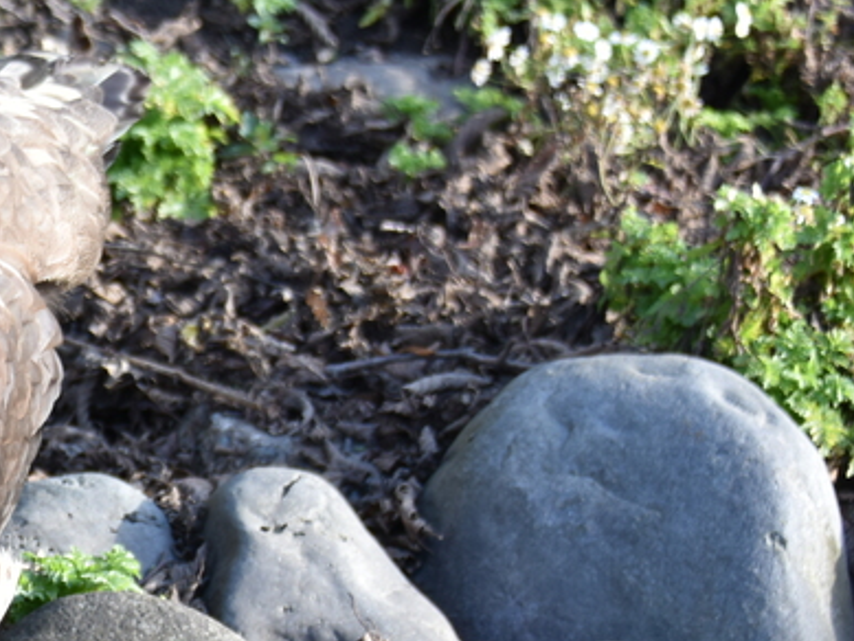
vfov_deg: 8.5
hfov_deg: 11.1
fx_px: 4294
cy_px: 509
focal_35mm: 174
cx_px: -244
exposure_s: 1/125
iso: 320
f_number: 4.5
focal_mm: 55
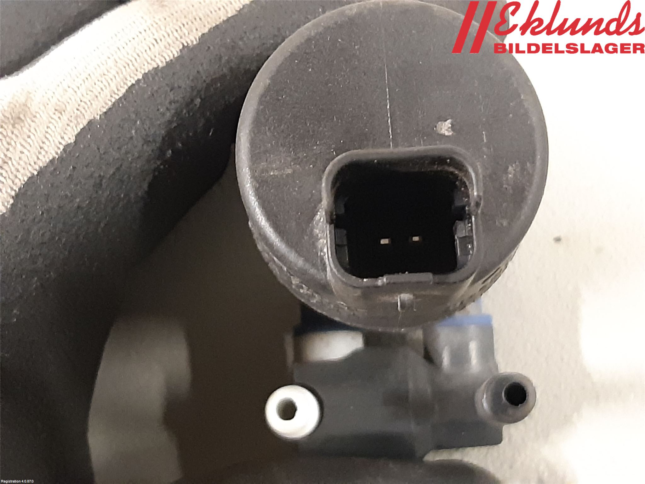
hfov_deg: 67.3
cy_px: 242
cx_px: 322
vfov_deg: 53.1
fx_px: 484
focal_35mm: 26
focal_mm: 3.93
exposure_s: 1/25
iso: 640
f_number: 1.7
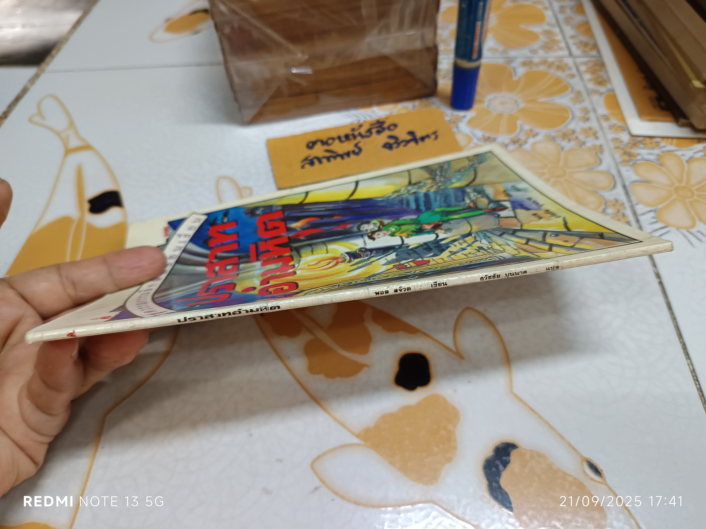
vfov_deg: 56.8
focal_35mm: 24
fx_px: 489
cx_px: 353
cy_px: 264
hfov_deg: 71.6
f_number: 1.7
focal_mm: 5.31
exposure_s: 1/33.3
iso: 1105
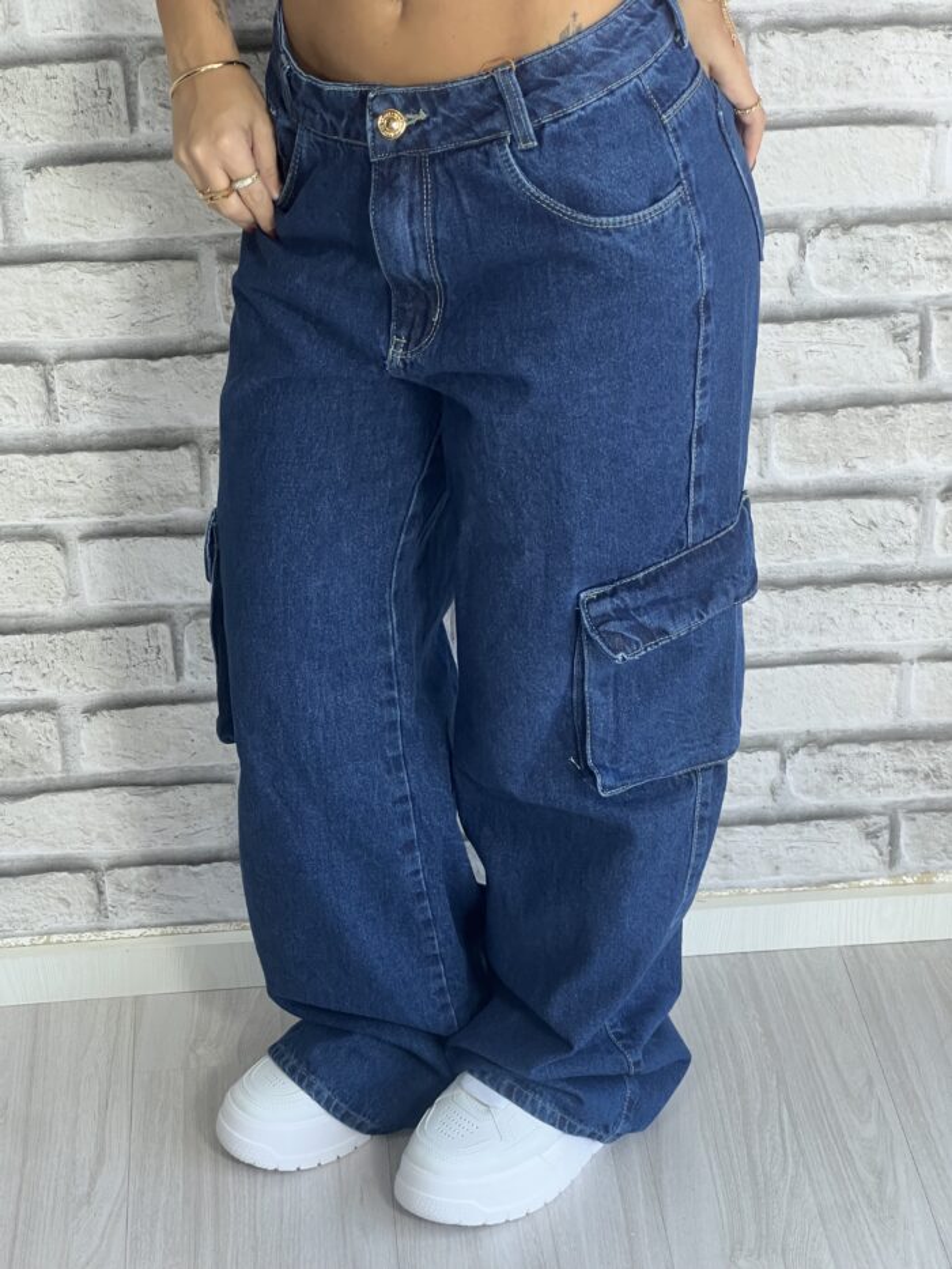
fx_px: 2823
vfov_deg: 25.3
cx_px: 476
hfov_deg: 19.1
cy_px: 634
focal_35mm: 77
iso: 125
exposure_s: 1/120
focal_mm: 9
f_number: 2.8
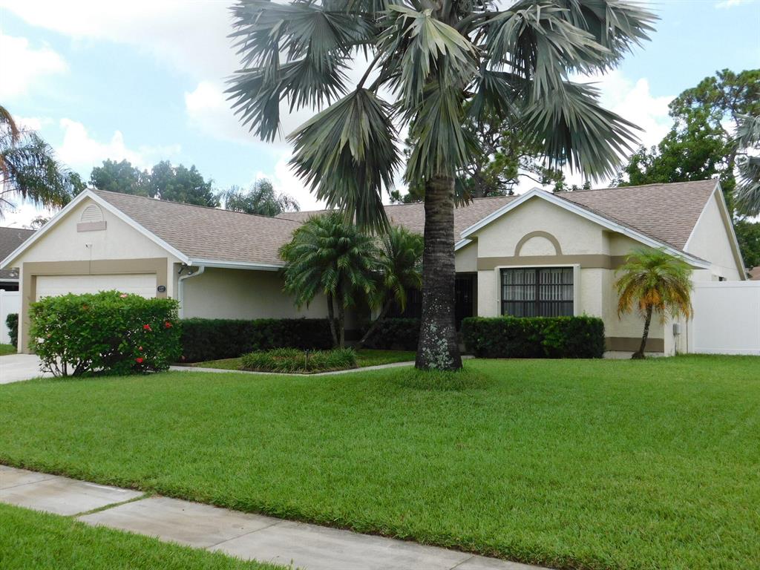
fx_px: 790
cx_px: 380
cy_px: 285
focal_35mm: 36
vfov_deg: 39.7
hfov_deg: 51.4
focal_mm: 6.3
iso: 125
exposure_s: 1/640
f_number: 3.5
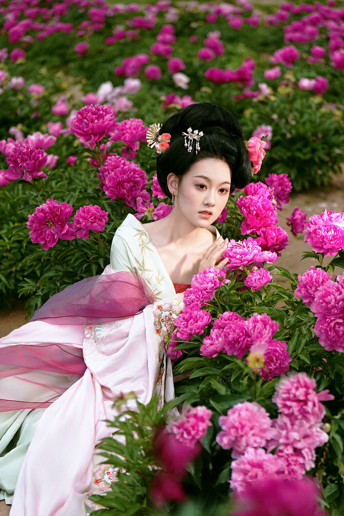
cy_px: 258
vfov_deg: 28.8
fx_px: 1003
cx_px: 172
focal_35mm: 70
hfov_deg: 19.5
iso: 125
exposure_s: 1/320
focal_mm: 70
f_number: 2.8
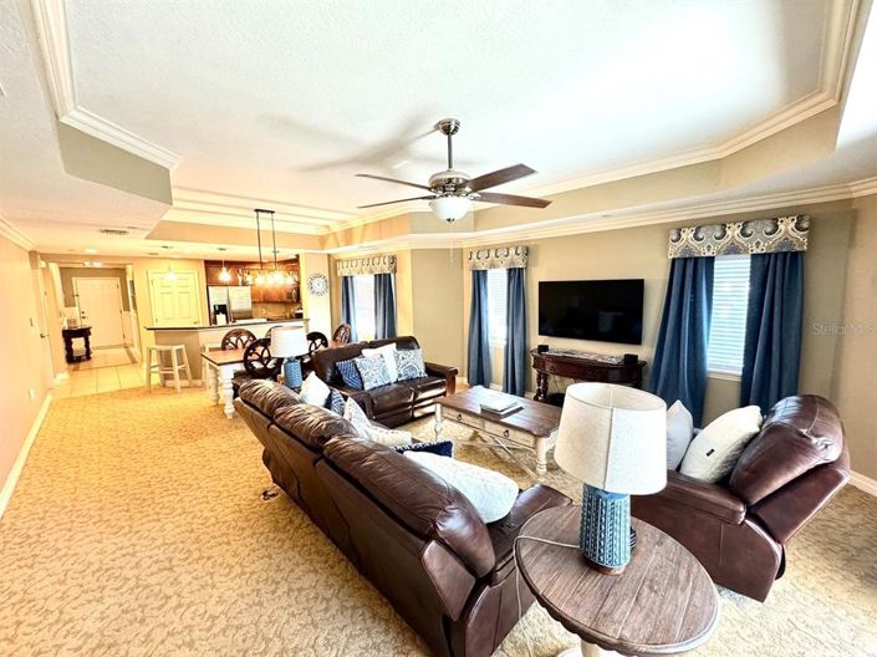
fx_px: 355
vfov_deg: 85.6
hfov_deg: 102.1
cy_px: 328
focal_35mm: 14
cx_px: 438
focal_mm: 2.22
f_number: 2.2
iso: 400
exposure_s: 1/60
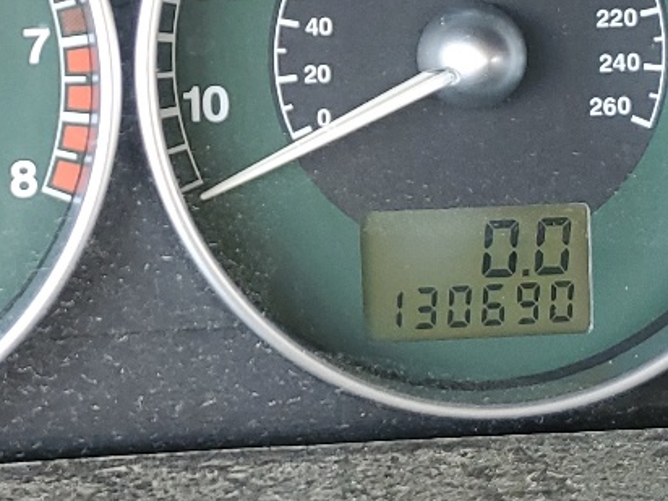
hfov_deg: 19.1
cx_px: 66
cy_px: 0
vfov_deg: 14.4
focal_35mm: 101
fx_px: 1949
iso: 58
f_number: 1.5
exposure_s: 1/120
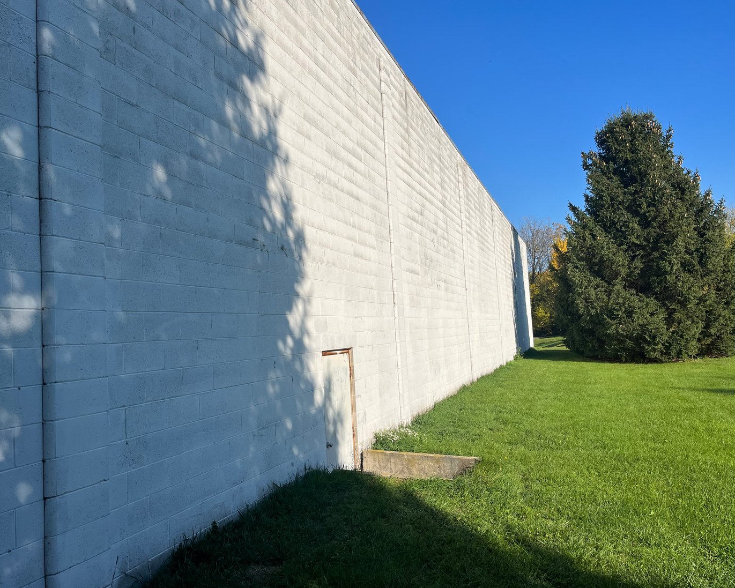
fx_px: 609
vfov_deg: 51.5
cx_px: 343
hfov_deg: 62.1
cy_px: 286
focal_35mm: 28
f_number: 1.6
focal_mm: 5.1
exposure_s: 1/6173
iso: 50
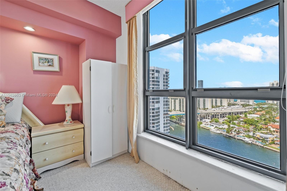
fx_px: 111
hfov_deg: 104.3
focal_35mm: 14
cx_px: 144
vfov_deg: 81.1
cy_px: 96
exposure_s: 1/15
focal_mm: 14
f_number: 8
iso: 200
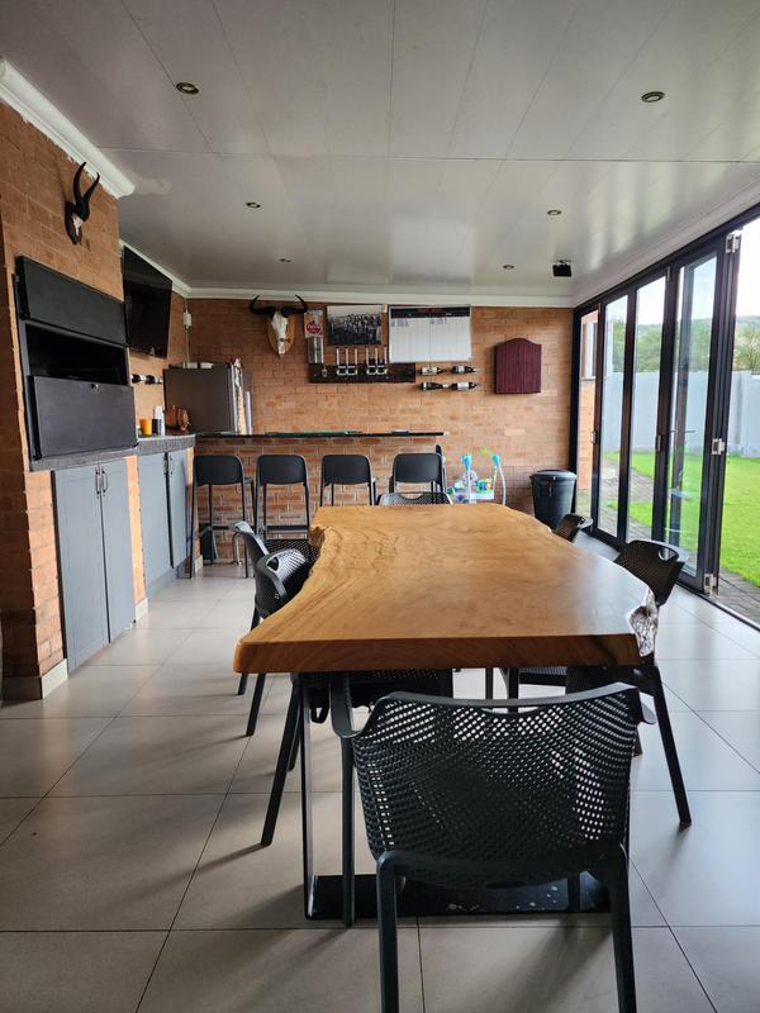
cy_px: 506
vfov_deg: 73.9
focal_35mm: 23
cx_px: 380
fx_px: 673
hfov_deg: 58.9
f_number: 1.8
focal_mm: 6.4
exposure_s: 1/100
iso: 200
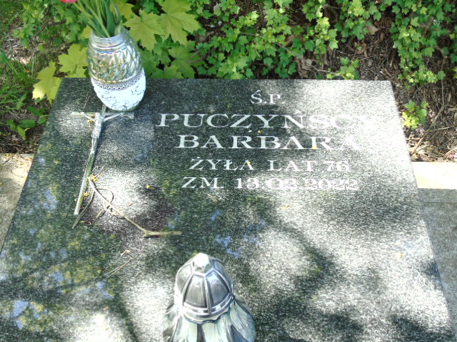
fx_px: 528
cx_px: 228
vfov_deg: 36.0
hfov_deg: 46.8
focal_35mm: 40
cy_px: 171
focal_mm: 7.1
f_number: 3.9
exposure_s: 1/50
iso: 80
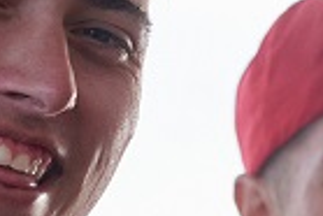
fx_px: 2847
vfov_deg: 4.3
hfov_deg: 6.0
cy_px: 399
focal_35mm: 317
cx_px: 943
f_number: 3.5
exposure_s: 1/4000
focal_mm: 50
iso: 400
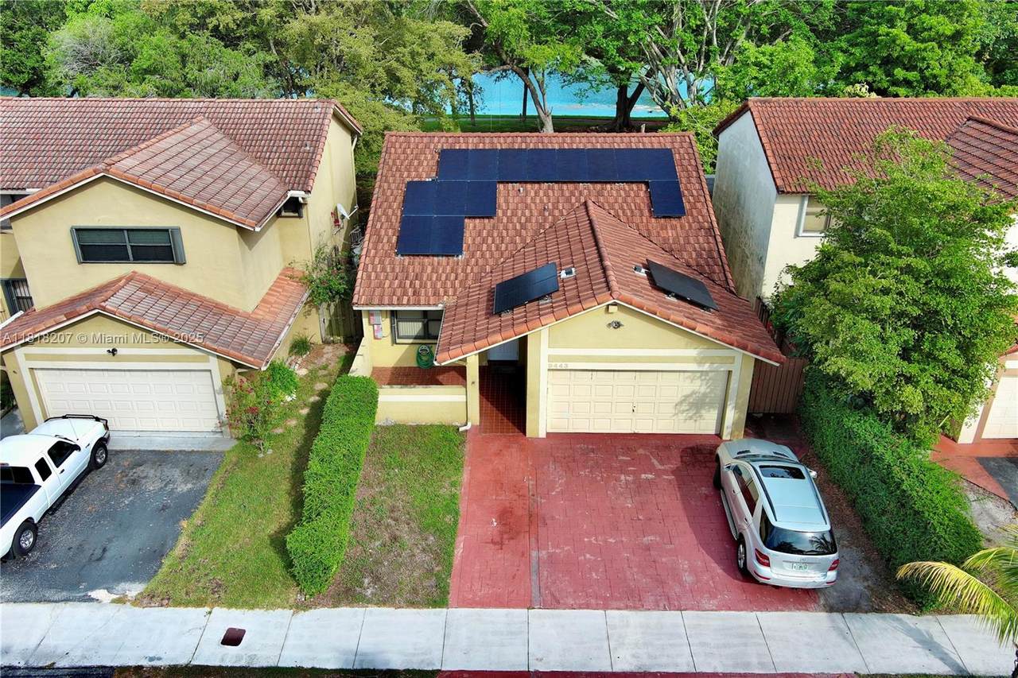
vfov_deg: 45.0
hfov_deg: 63.7
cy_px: 339
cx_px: 509
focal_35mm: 29
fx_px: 820
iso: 100
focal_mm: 10.57
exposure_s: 1/668
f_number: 2.8
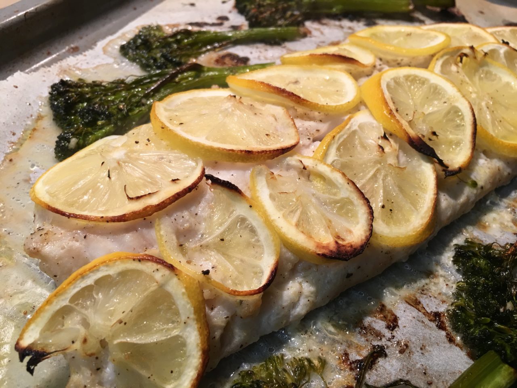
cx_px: 258
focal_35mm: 29
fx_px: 433
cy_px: 194
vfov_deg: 48.2
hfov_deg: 61.7
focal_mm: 4.15
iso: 25
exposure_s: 1/33
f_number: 2.2
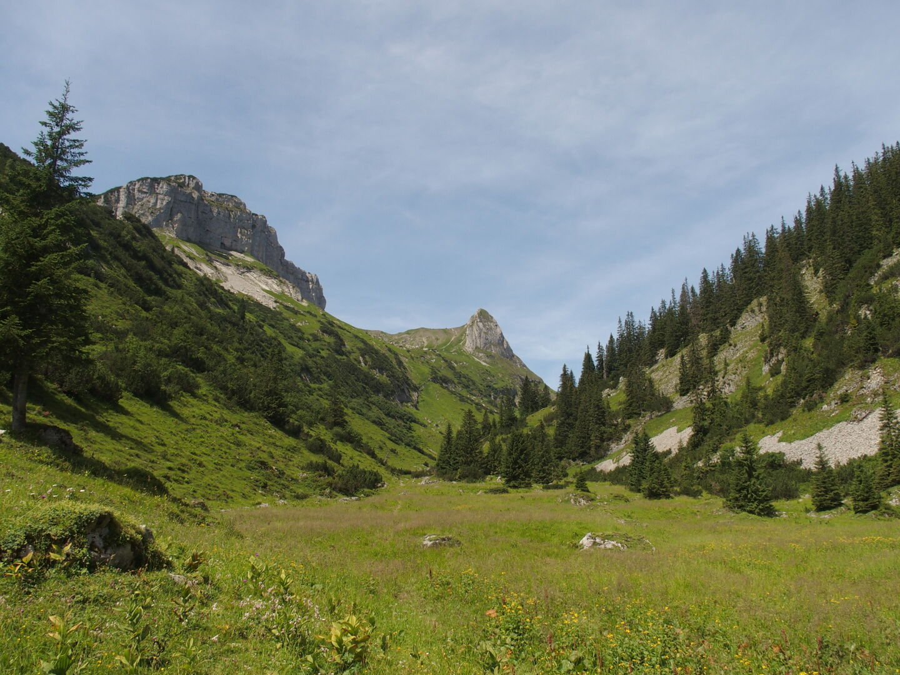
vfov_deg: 49.7
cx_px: 450
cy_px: 338
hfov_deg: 63.4
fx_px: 728
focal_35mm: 28
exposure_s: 1/400
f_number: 5.6
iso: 100
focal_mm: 6
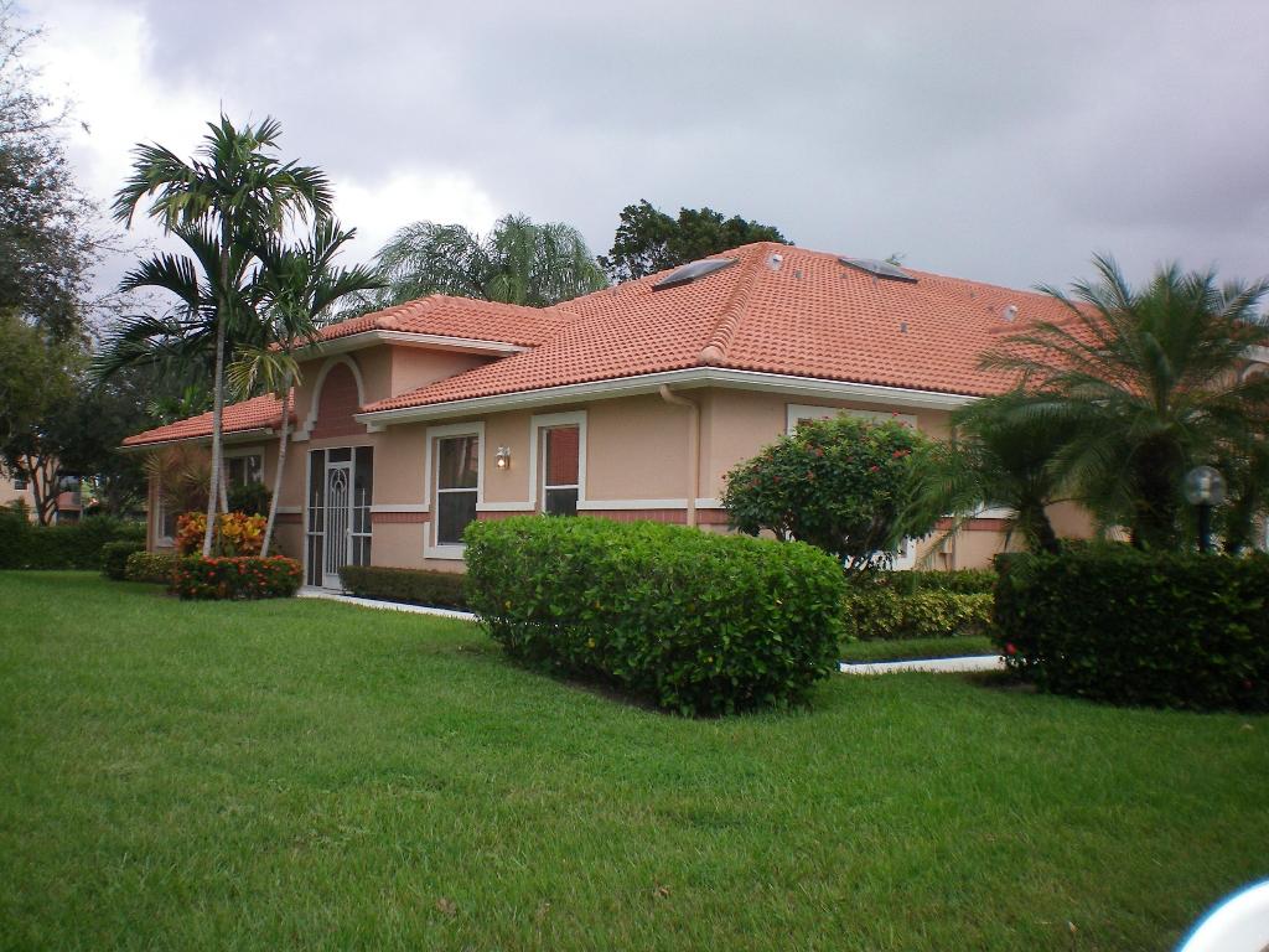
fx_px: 1393
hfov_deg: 49.0
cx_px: 634
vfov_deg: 37.7
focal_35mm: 38
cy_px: 476
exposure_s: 1/400
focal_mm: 6.3
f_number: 4.6
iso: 64
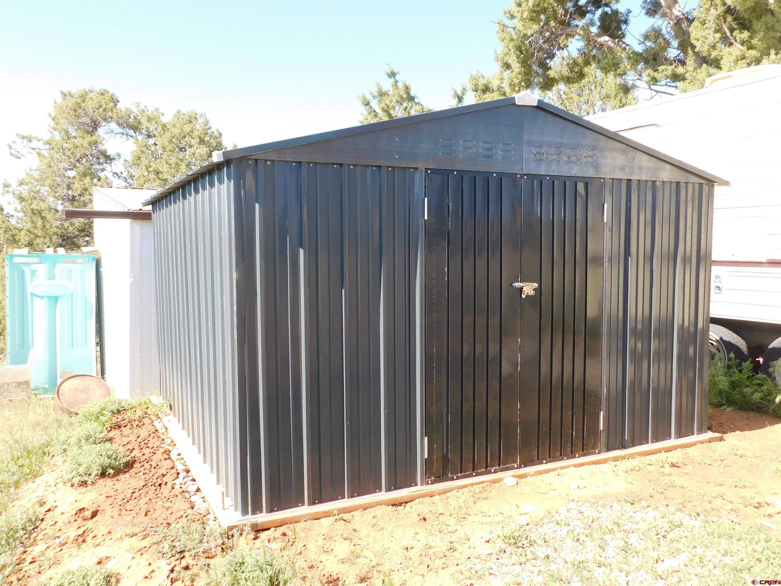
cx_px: 390
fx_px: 677
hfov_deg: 60.0
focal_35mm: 30
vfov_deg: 46.8
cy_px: 293
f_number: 3.2
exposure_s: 1/320
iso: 125
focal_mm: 5.3
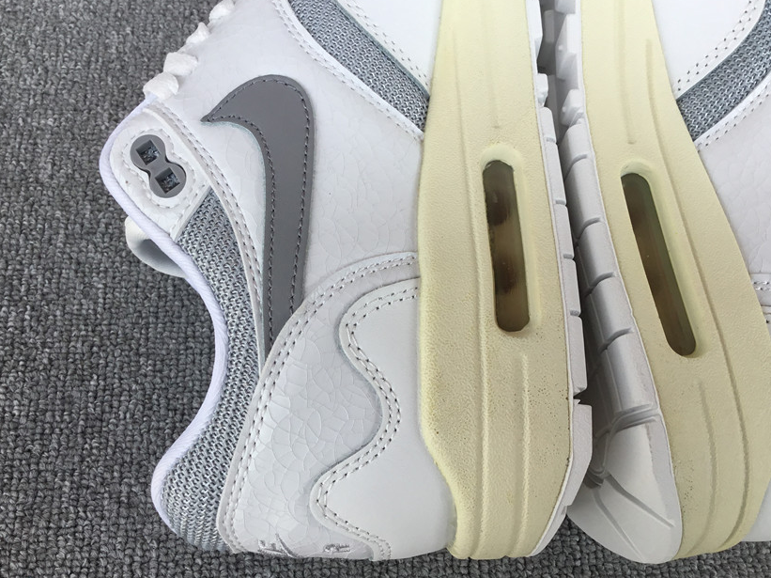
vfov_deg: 41.8
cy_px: 281
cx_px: 365
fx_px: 757
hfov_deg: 54.0
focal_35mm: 34
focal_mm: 3.3
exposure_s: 1/479
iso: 25
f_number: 2.4
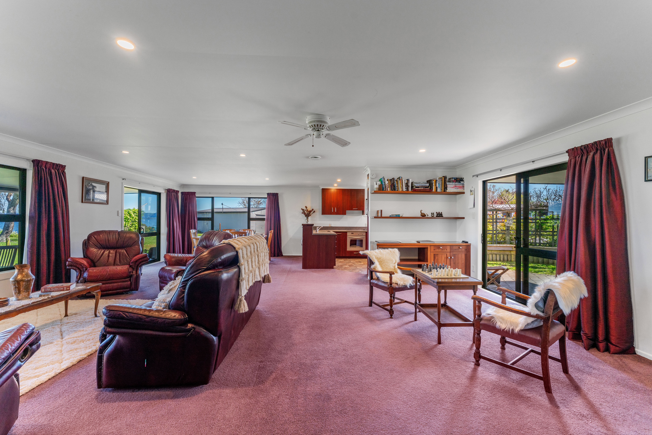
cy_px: 218
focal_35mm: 15
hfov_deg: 100.8
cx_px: 326
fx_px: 270
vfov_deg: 77.7
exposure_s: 1/13
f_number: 8
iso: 640
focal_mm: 14.9
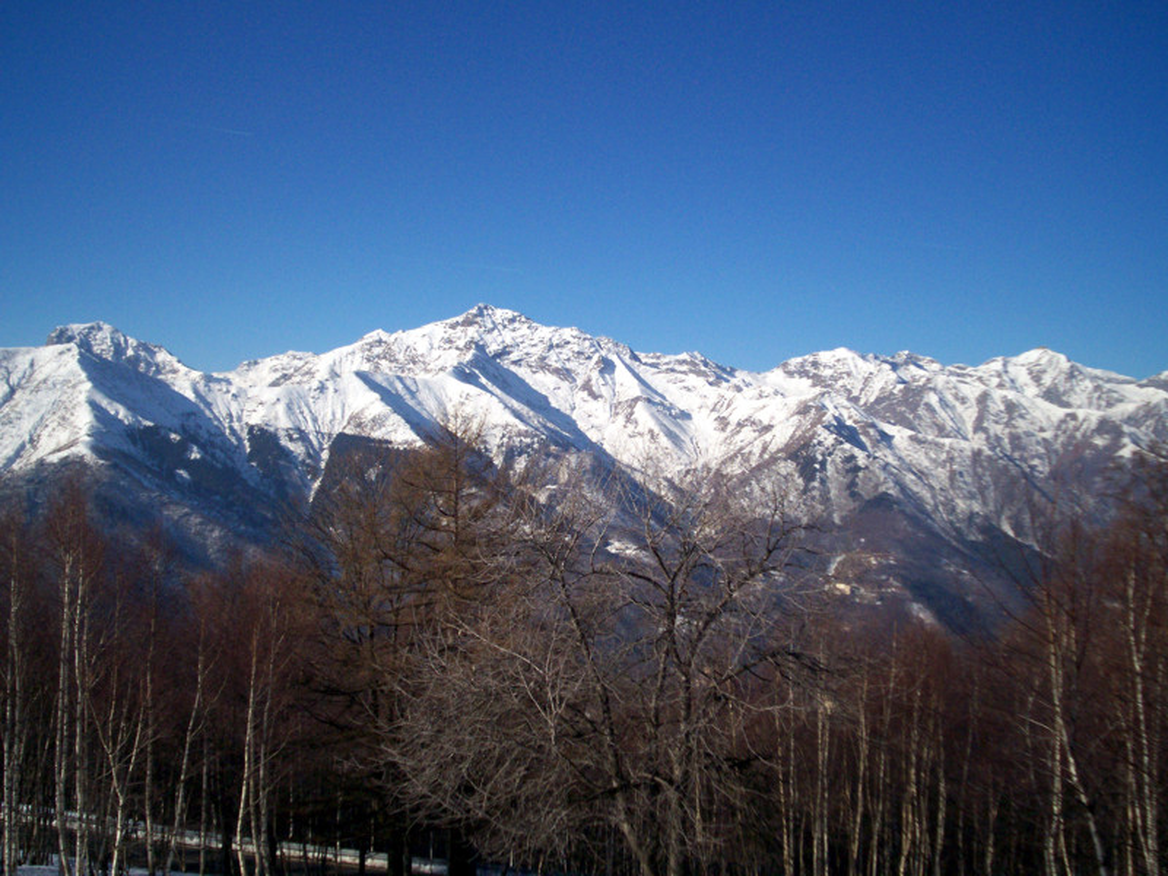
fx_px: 1215
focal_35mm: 36
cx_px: 584
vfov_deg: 39.7
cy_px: 438
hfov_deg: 51.4
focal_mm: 5.9
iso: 100
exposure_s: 1/1248
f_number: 4.5
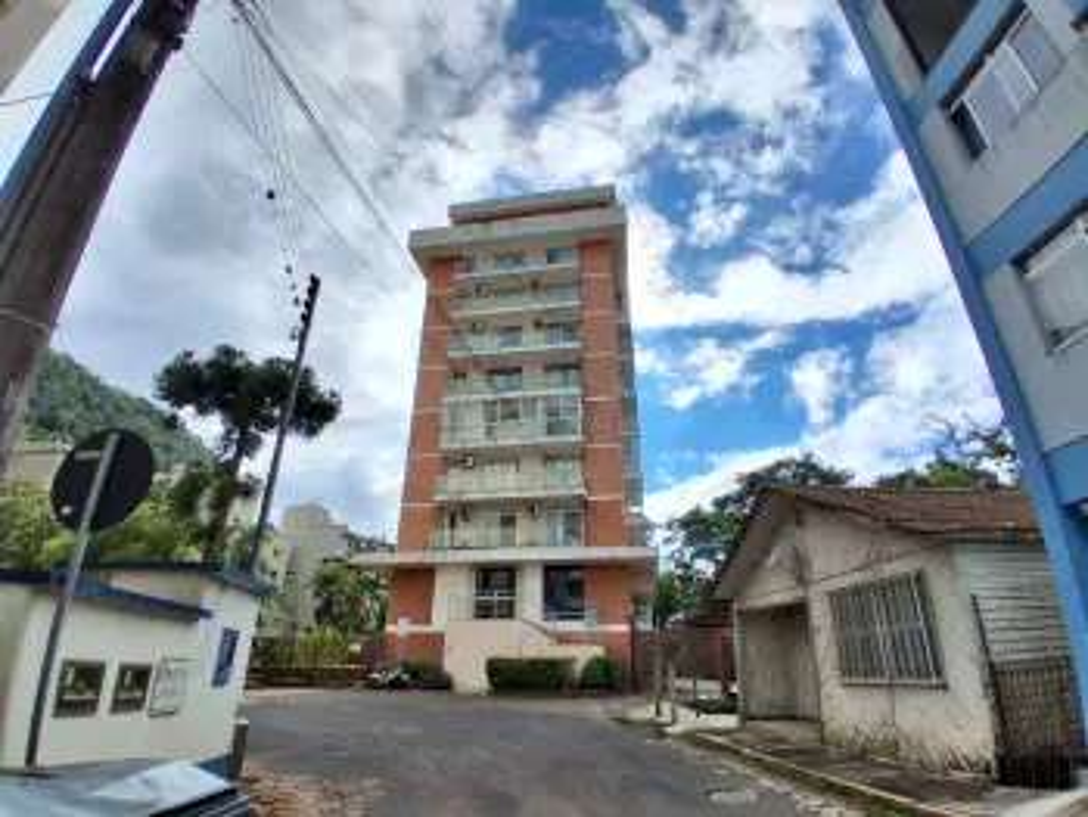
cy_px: 408
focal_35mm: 17
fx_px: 535
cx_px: 544
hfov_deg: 91.0
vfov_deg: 74.8
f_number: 2.2
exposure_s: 1/2347
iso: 50
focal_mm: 1.4
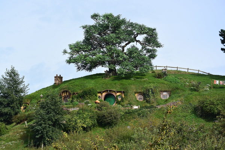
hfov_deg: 11.9
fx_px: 1075
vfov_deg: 8.0
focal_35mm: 172
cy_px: 75
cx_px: 112
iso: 160
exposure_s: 1/640
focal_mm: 64
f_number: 4.5
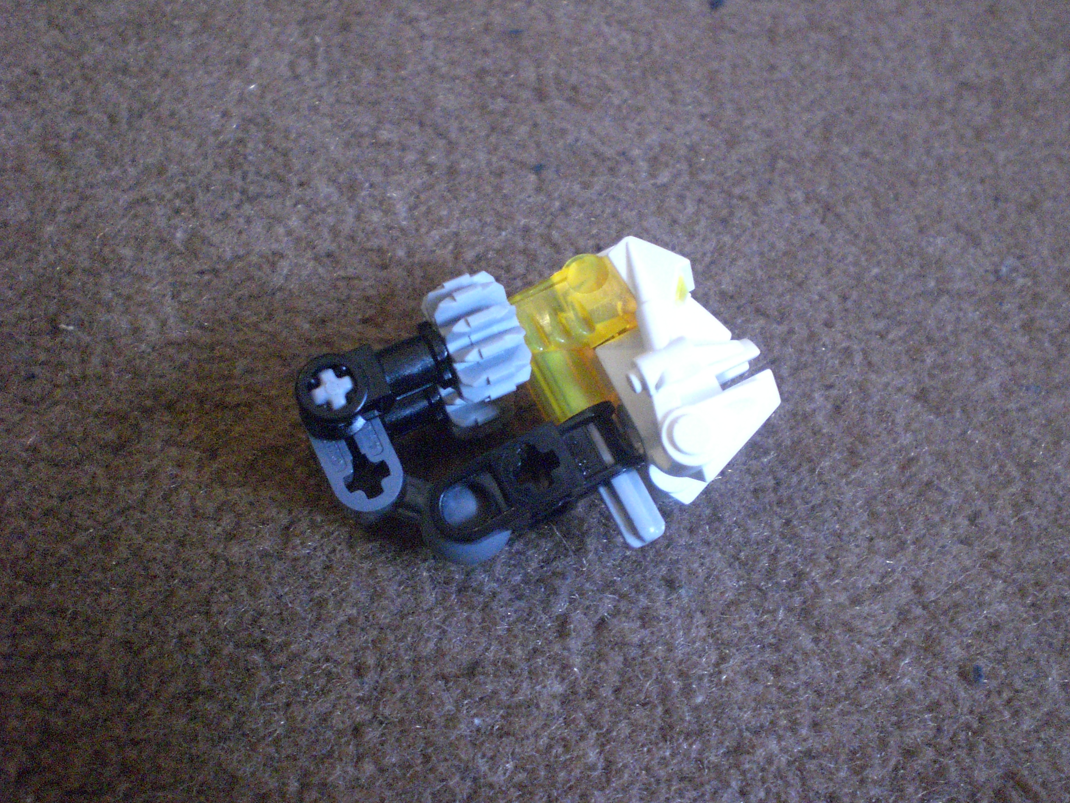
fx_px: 1175
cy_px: 402
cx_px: 535
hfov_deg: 49.0
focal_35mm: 38
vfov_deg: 37.7
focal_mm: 6.3
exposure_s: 1/80
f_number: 3.1
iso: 800
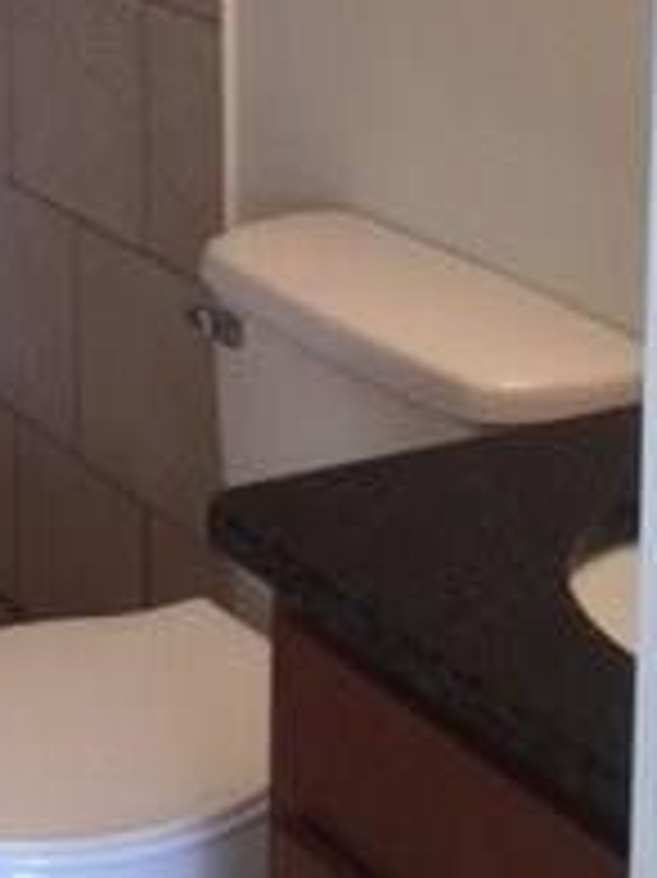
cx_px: -274
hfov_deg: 13.8
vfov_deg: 18.4
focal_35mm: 102
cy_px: -122
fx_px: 2584
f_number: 2.4
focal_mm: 3.3
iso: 32
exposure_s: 1/60
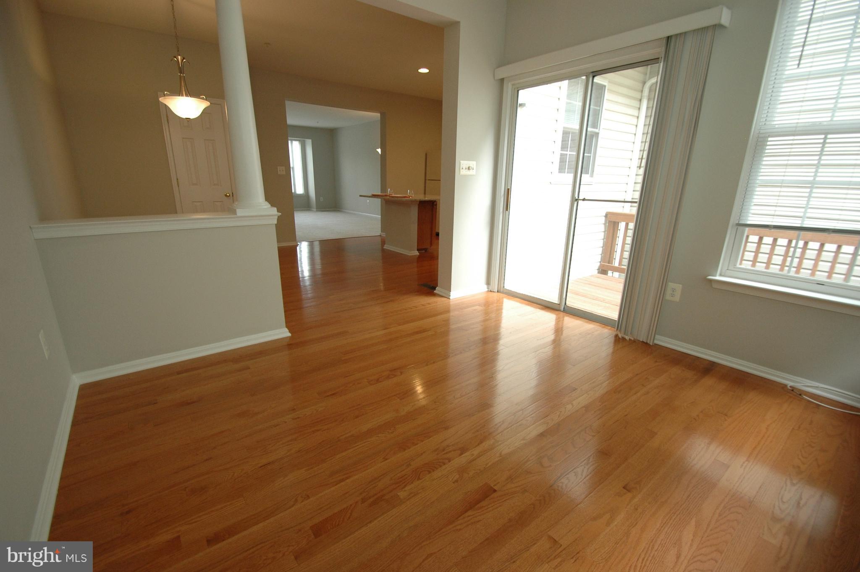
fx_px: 358
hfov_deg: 100.4
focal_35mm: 15
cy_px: 286
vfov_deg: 77.2
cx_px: 430
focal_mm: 10
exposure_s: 1/60
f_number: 3.5
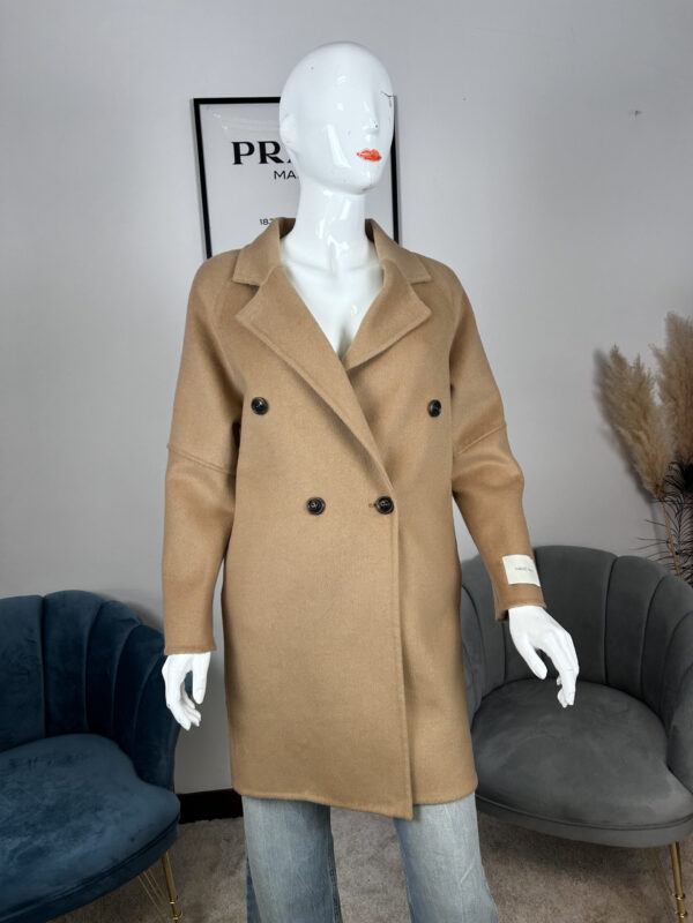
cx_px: 346
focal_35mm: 26
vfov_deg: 67.3
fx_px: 694
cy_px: 462
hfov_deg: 53.1
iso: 40
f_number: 1.5
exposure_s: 1/100
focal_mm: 5.7
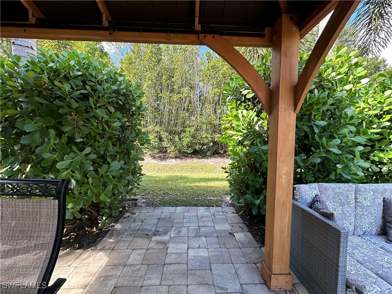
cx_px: 196
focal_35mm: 14
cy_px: 147
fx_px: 159
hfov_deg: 102.1
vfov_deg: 85.7
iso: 40
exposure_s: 1/190
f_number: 2.2
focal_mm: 2.22
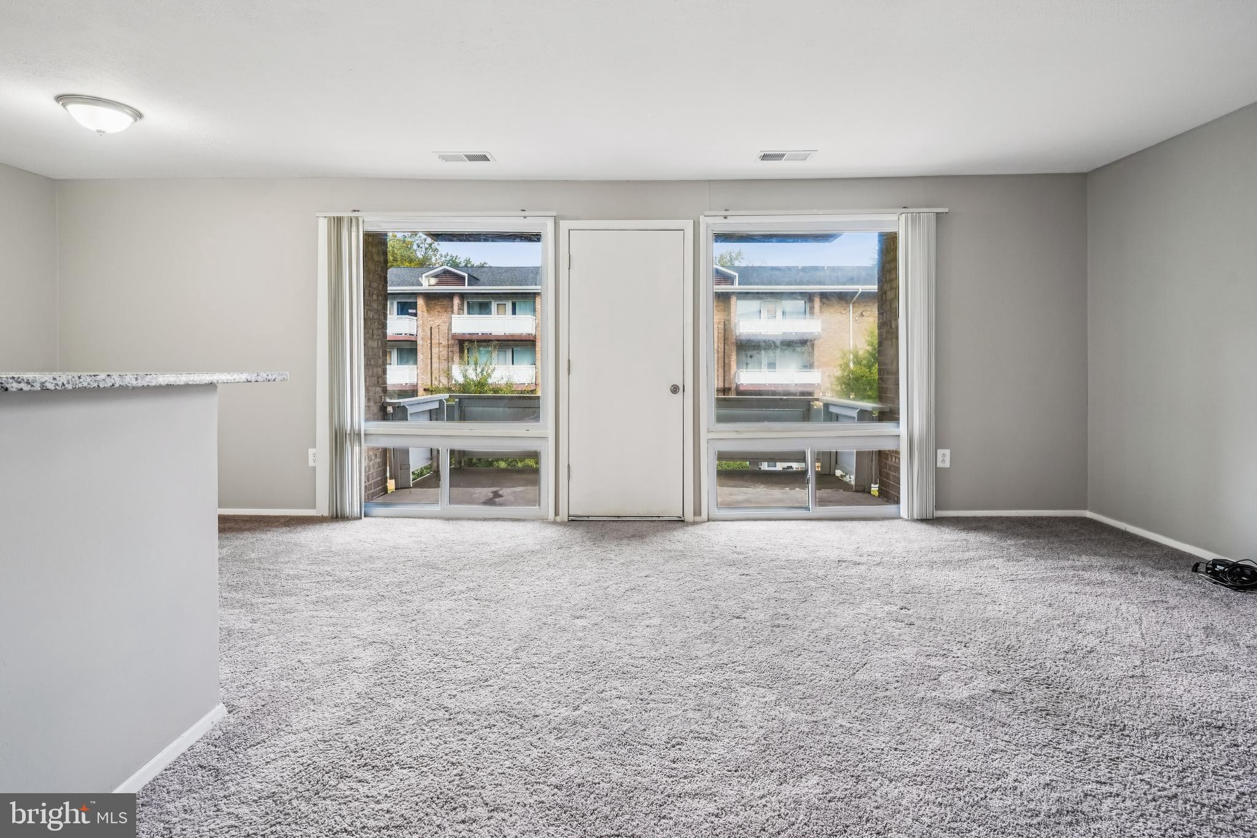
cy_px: 419
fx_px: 593
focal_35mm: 17
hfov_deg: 93.3
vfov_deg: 70.4
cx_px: 628
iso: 640
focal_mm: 17
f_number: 8
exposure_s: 1/80
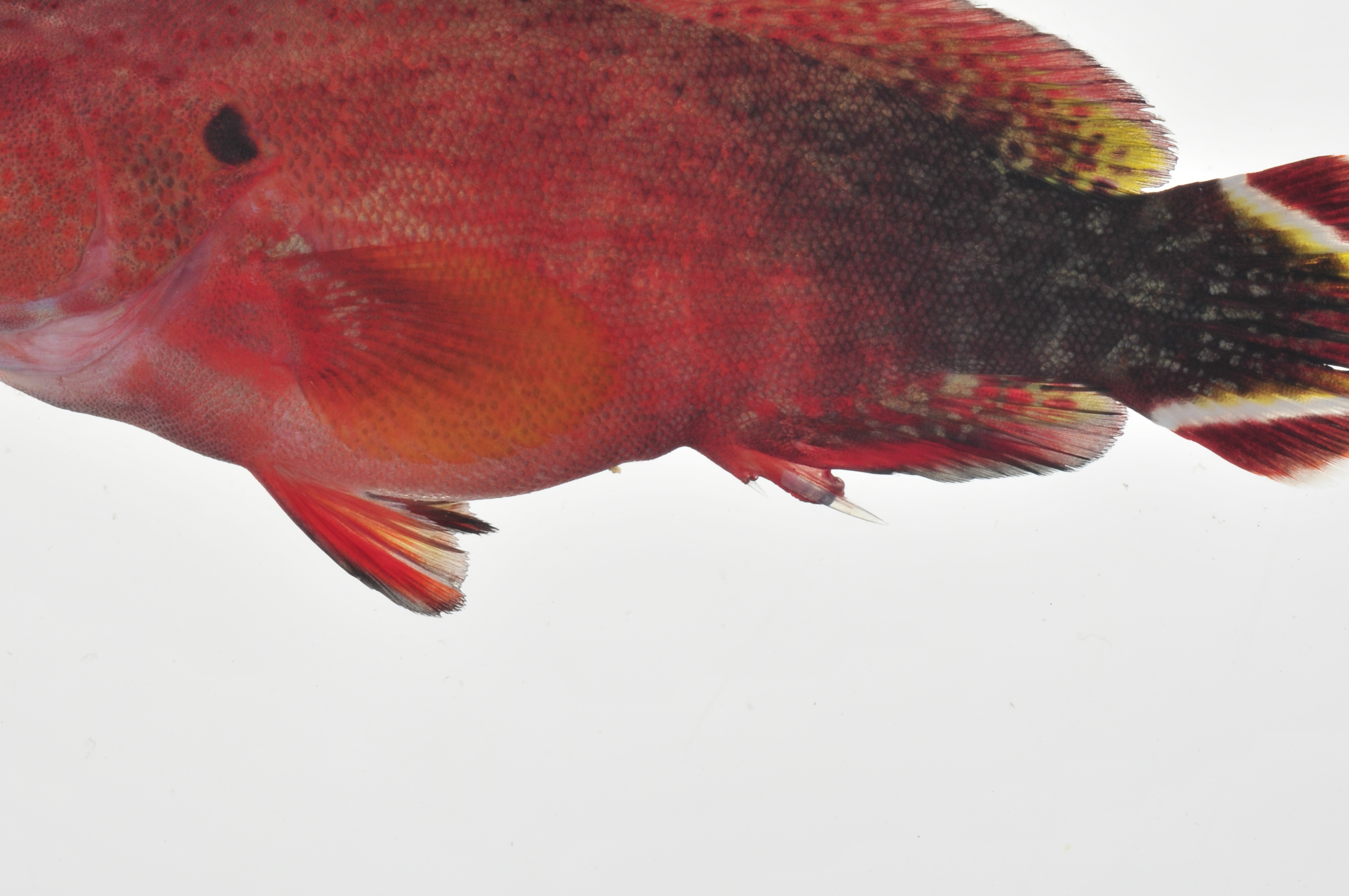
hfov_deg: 9.6
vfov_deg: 6.4
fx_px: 8034
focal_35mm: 215
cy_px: 306
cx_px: 584
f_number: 22
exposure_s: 1/60
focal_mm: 105
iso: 200
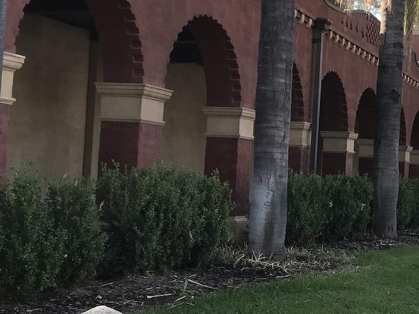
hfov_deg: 26.5
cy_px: 154
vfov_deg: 20.4
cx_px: 345
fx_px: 872
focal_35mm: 72
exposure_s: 1/535
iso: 20
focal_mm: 3.99
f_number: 1.8
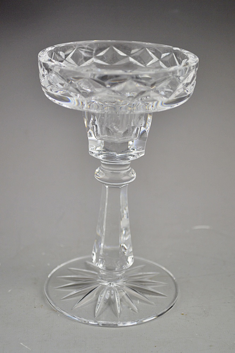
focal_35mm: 72
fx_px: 706
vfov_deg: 28.1
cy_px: 176
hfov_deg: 18.9
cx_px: 118
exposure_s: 1/100
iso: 400
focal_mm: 48
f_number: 5.3
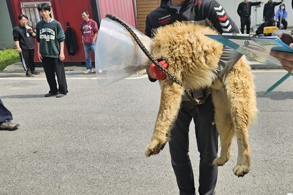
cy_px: 70
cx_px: 191
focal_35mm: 32
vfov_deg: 40.7
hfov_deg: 57.7
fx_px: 260
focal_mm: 5.4
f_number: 1.8
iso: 25
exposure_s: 1/841
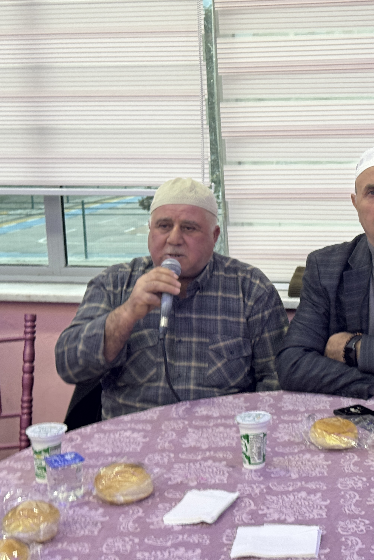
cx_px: 367
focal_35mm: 67
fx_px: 1044
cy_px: 279
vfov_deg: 30.1
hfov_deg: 19.8
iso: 125
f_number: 1.78
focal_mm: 6.76
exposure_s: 1/50
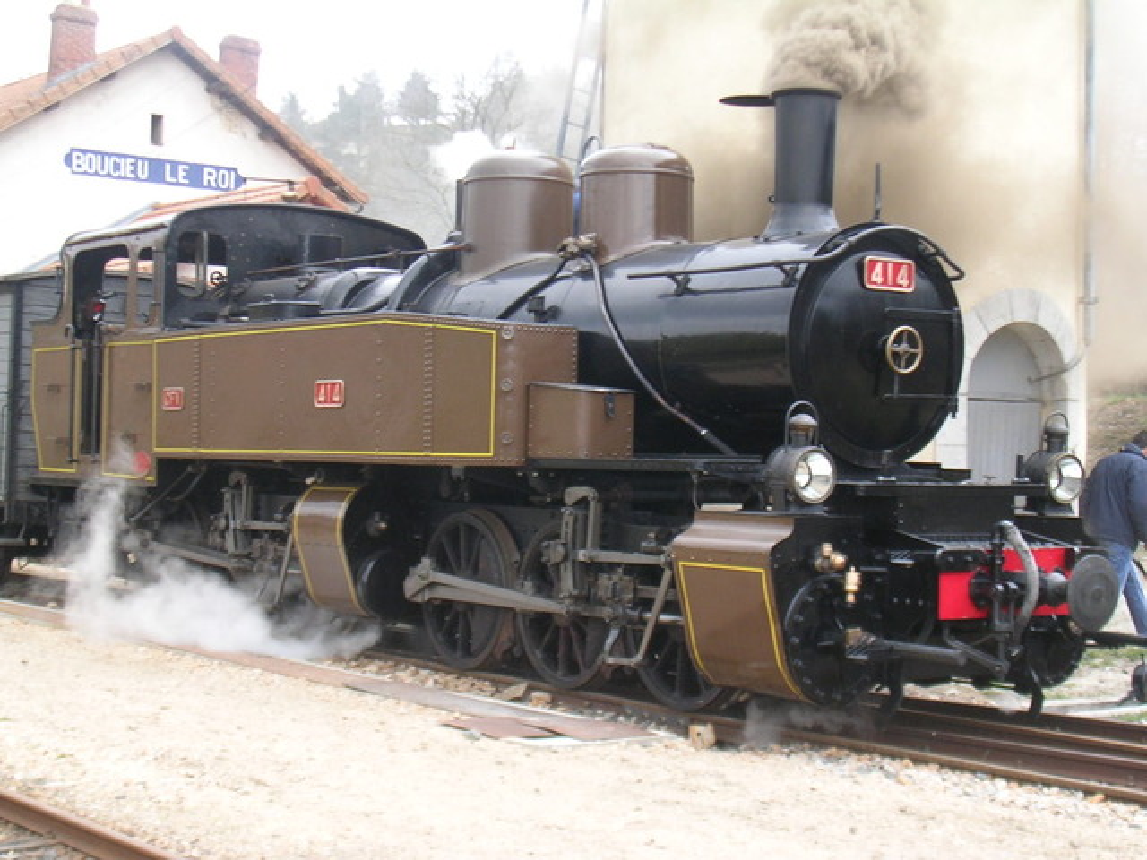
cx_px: 574
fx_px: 2088
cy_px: 430
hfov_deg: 30.7
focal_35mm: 63
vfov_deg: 23.3
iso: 50
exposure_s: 1/82.1
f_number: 3.5
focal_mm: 9.6
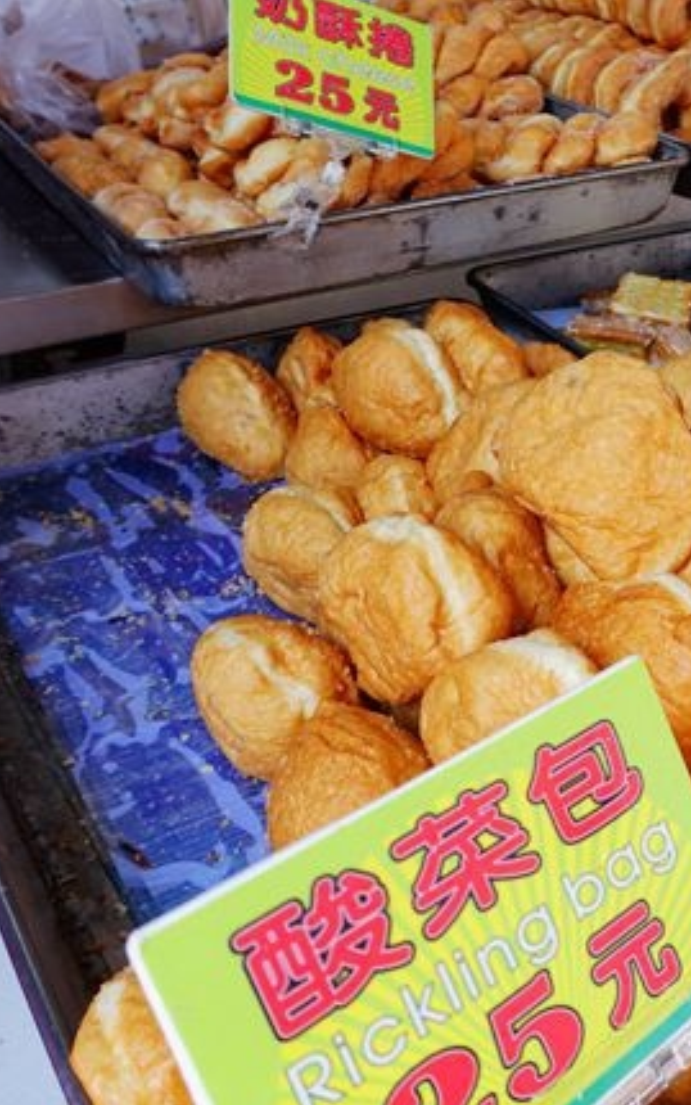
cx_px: 712
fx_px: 1114
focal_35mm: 37
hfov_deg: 31.5
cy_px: 554
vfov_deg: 52.7
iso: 125
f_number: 3.5
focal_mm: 8.8
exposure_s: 1/80
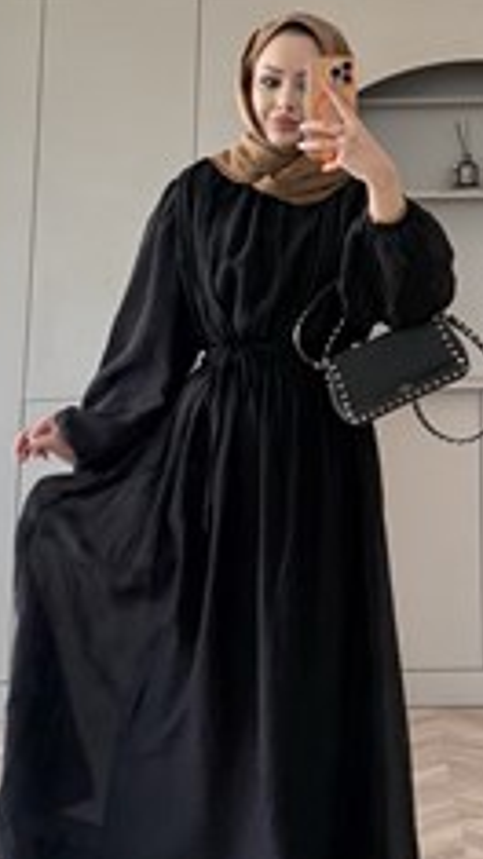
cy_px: 440
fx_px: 1048
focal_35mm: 46
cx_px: 289
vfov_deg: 44.6
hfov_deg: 25.9
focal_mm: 6.76
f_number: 1.78
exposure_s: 1/121
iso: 100
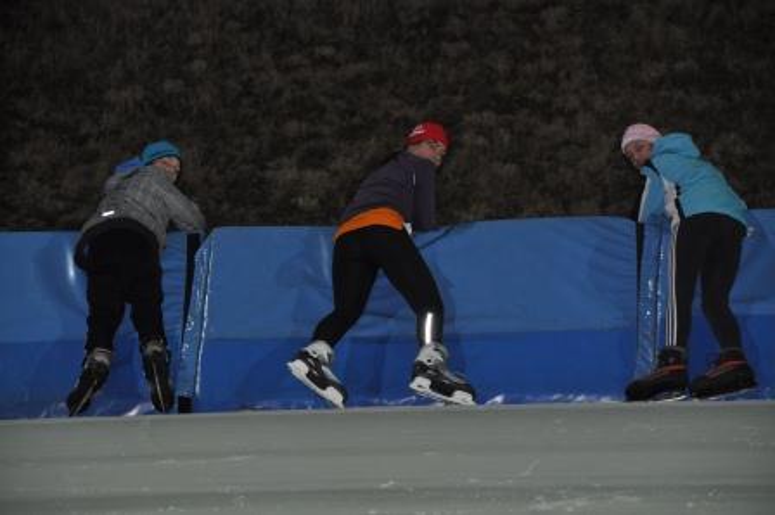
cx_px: 388
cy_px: 258
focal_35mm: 158
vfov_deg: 8.7
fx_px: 3388
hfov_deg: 13.0
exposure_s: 1/60
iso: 800
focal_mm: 105
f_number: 5.3
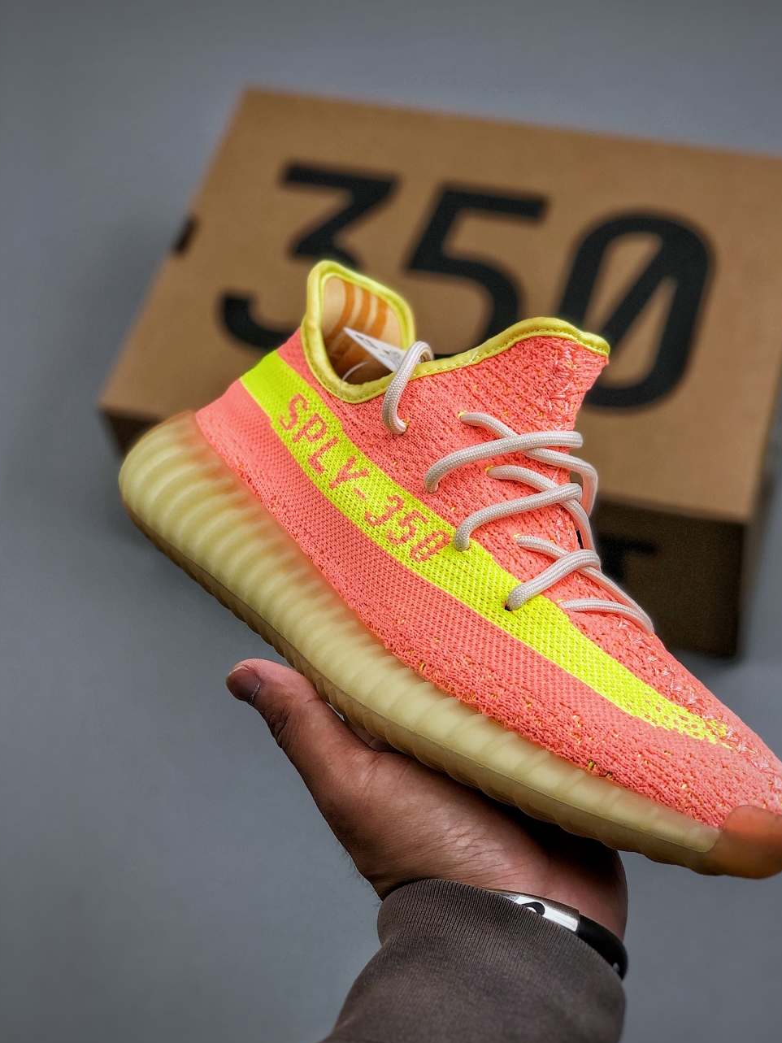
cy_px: 507
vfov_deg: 30.3
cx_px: 427
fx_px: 1928
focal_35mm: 64
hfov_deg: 22.9
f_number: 2.8
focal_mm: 6.6
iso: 20
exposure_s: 1/100
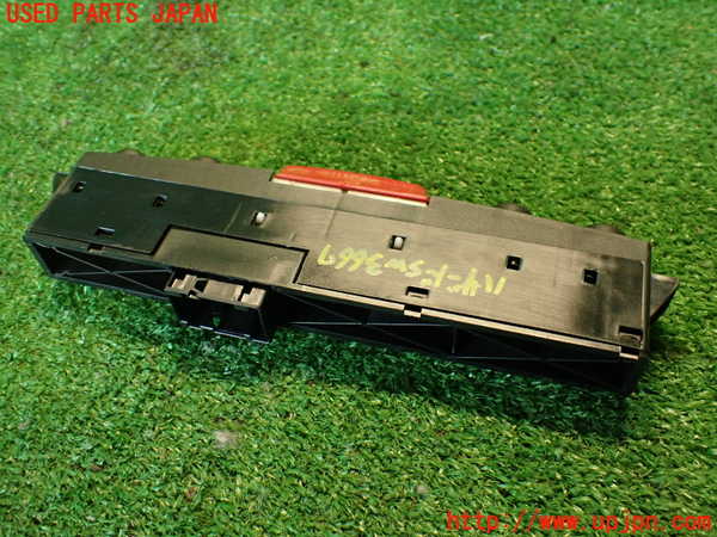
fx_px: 663
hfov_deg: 56.8
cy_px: 268
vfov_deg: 44.2
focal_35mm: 32
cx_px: 358
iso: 320
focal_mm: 5.79
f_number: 2.4
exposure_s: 1/30
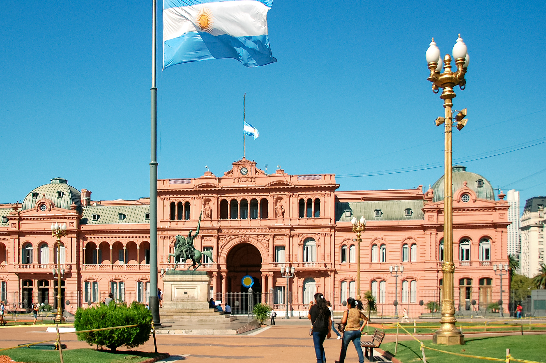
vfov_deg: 32.6
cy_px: 165
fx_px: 621
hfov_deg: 47.1
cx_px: 208
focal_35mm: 41
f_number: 3.8
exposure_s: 1/2500
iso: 200
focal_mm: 22
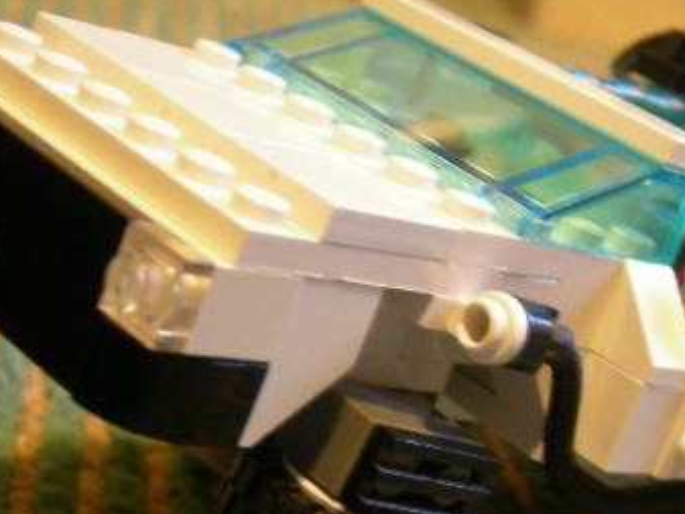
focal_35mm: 95
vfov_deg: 15.6
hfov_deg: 20.5
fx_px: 1881
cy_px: 315
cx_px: 478
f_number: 3.1
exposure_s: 1/1.7
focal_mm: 10.4
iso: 200
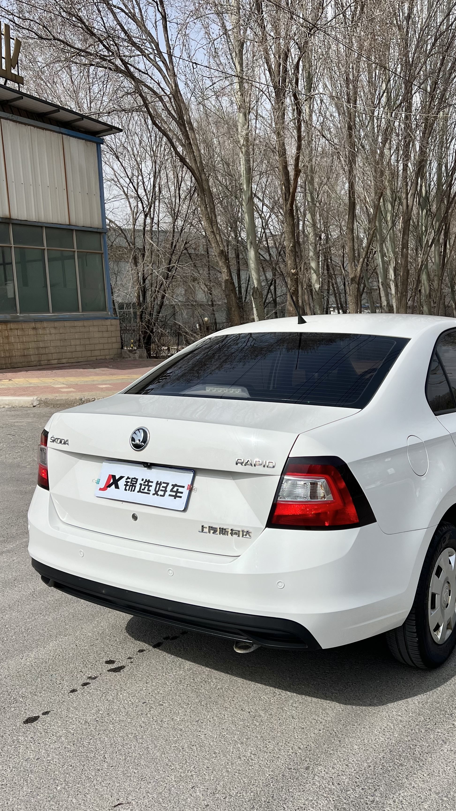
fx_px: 709
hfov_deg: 35.5
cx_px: 283
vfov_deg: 59.5
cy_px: 427
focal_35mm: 33
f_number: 1.5
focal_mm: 5.7
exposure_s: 1/6993
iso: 50
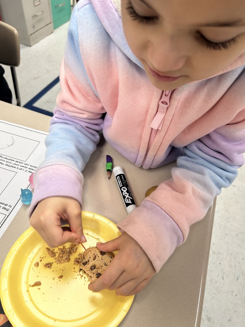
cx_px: 122
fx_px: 245
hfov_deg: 53.1
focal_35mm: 26
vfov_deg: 67.3
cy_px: 164
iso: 100
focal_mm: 5.7
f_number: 1.5
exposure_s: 1/60
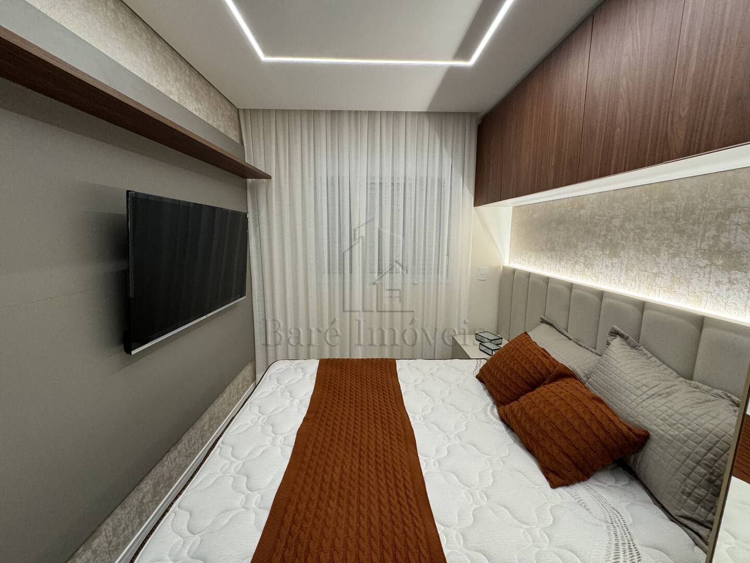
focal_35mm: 14
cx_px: 375
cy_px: 282
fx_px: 303
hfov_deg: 102.1
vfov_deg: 85.7
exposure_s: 1/120
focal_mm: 2.22
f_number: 2.2
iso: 250
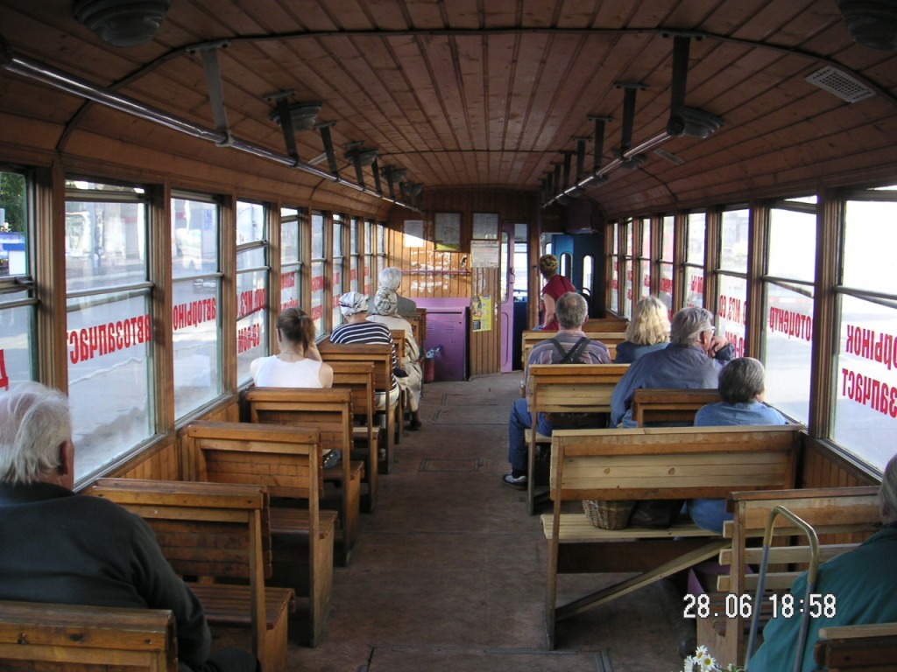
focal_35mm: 38
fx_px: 985
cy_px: 336
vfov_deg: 37.7
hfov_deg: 49.0
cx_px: 448
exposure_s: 1/45
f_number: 2.8
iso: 50
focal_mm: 6
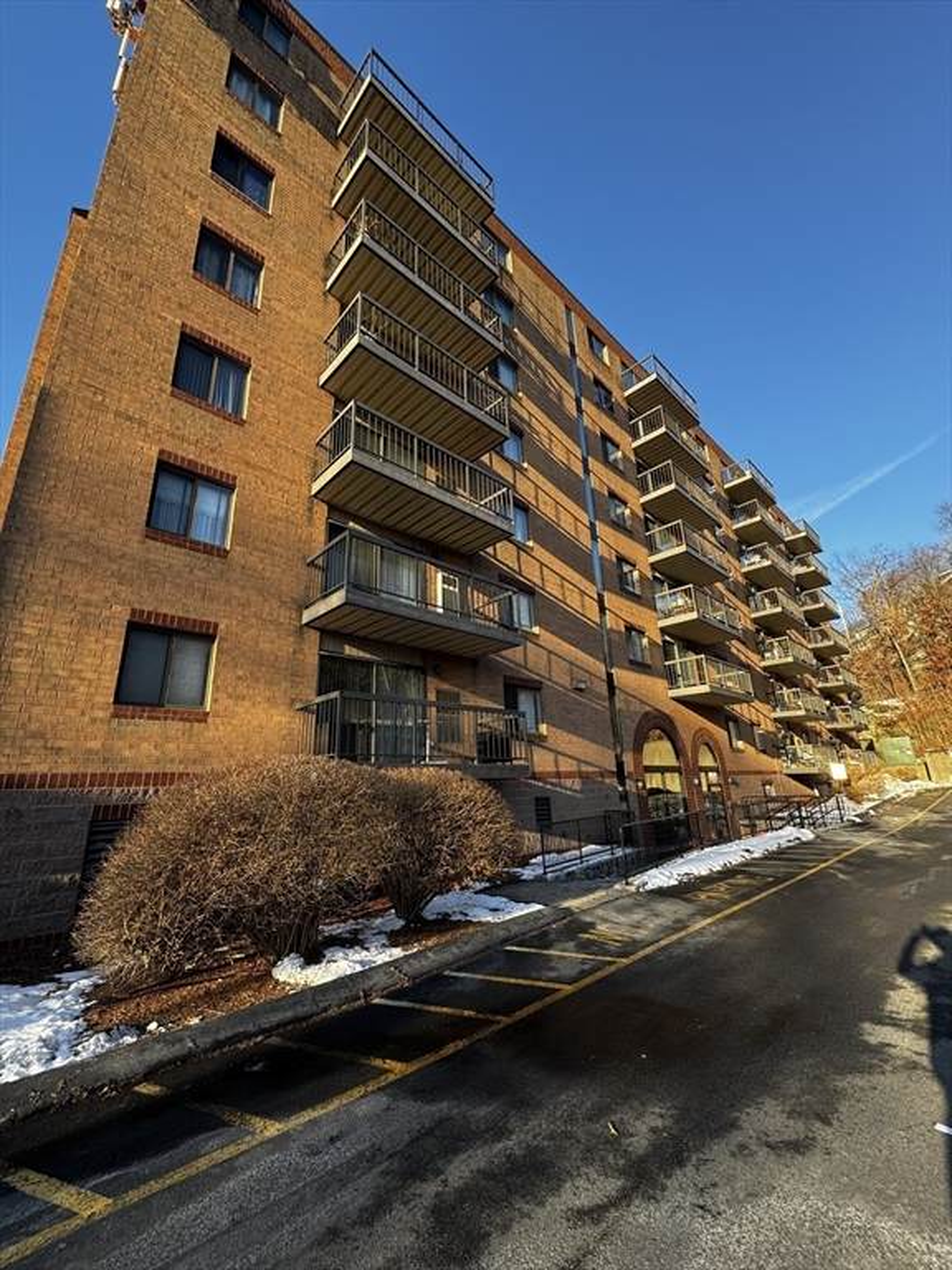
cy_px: 635
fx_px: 513
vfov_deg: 102.1
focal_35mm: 14
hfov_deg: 85.7
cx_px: 476
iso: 40
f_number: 2.2
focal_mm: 2.22
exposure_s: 1/256
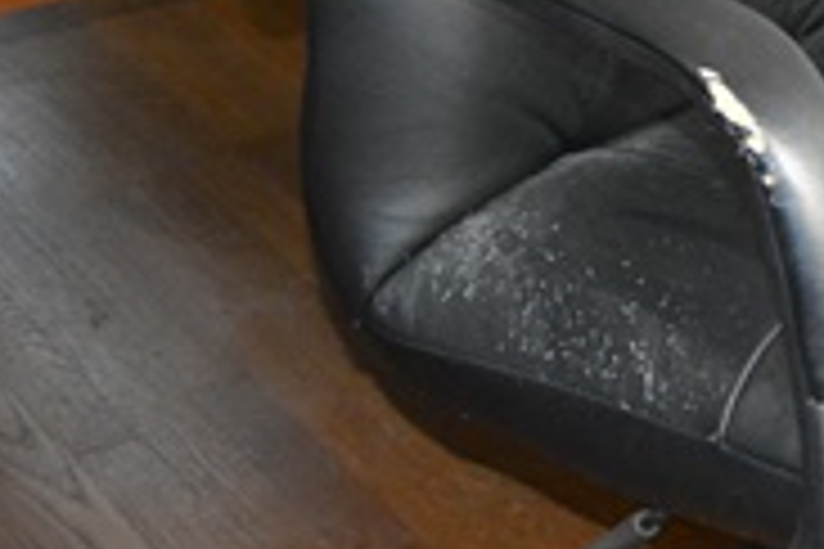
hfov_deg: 14.6
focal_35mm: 138
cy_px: 423
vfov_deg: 9.9
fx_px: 3158
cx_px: 810
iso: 3200
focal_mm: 28
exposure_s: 1/60
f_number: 4.5
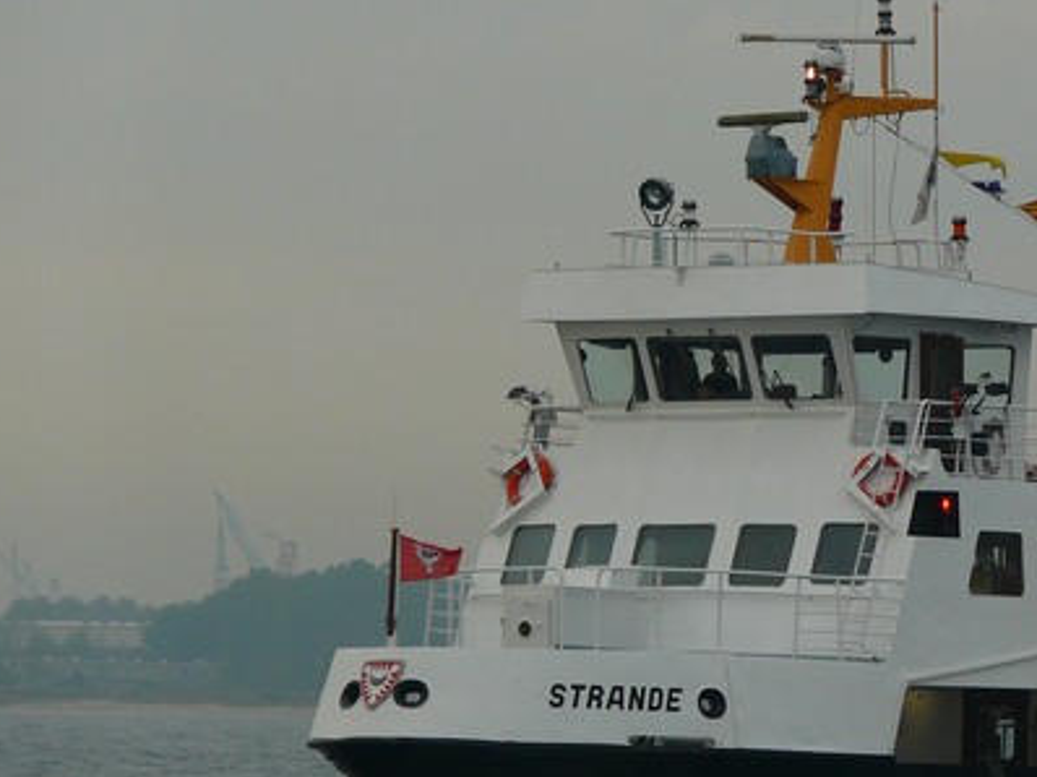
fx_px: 11287
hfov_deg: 5.3
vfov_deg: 3.9
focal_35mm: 377
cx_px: 935
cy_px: 373
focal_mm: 42.3
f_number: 3.6
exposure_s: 1/100
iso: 100
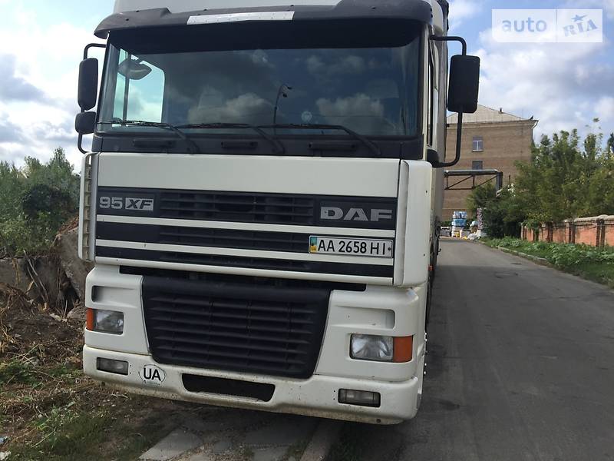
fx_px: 514
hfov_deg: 61.7
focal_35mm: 29
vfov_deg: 48.2
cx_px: 307
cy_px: 230
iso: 32
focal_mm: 4.2
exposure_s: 1/1364
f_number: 2.2
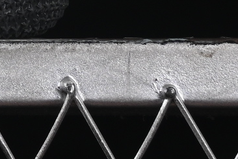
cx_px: -529
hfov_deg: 3.5
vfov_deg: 2.4
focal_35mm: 570
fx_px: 3768
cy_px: -340
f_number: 8
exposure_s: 1/80
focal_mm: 50
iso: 160
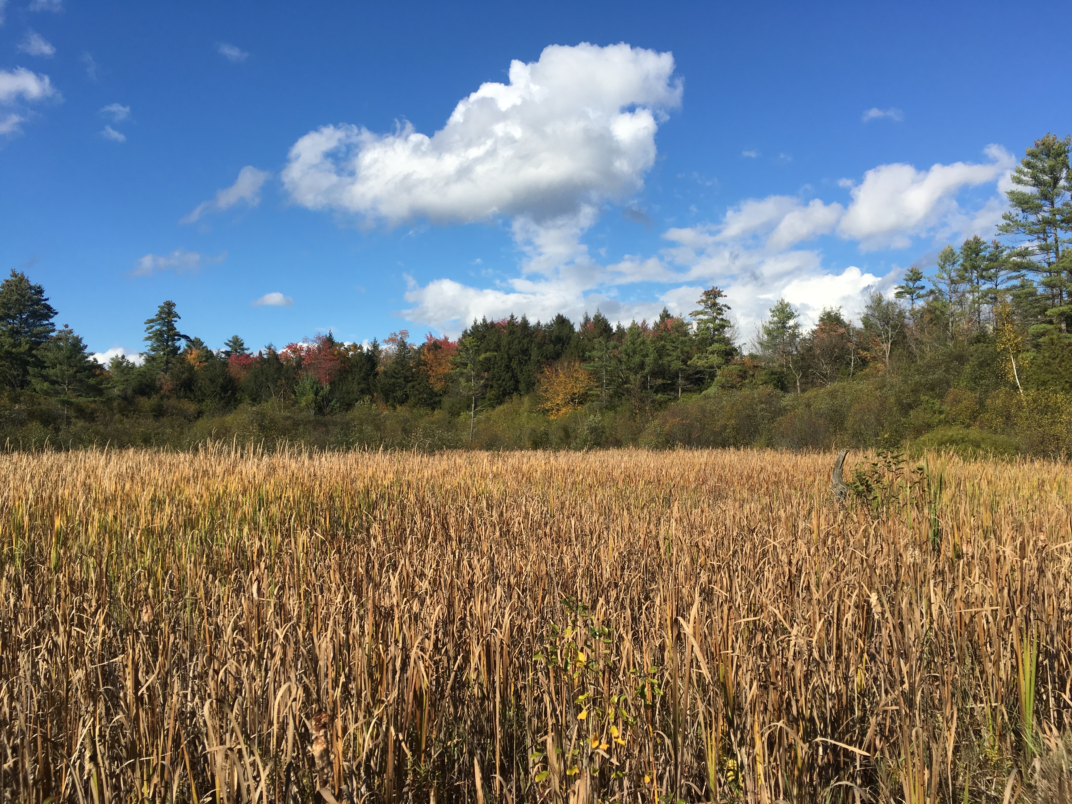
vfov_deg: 48.2
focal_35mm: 29
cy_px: 402
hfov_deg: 61.7
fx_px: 898
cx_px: 536
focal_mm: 4.15
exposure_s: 1/1789
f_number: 2.2
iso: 25
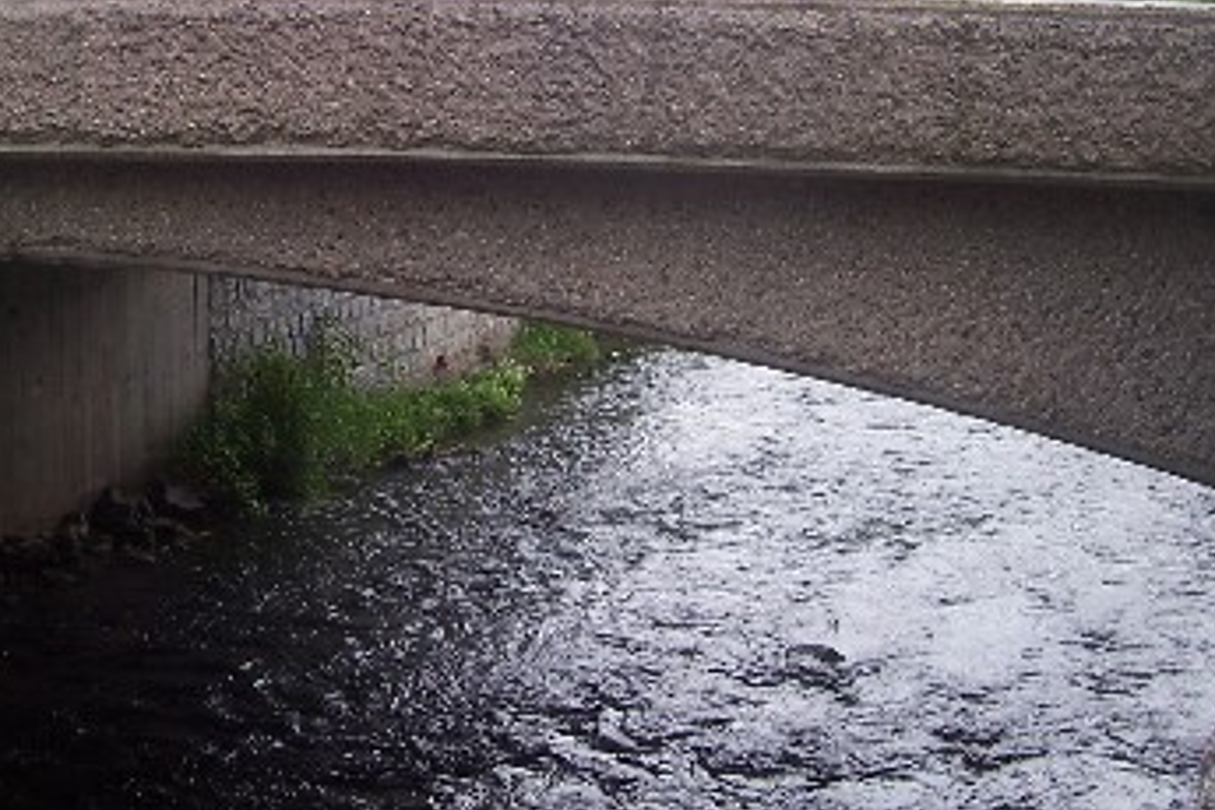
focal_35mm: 58
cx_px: 458
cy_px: 215
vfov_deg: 23.2
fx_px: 1957
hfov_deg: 34.3
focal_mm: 5.6
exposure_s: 1/180
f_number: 5.6
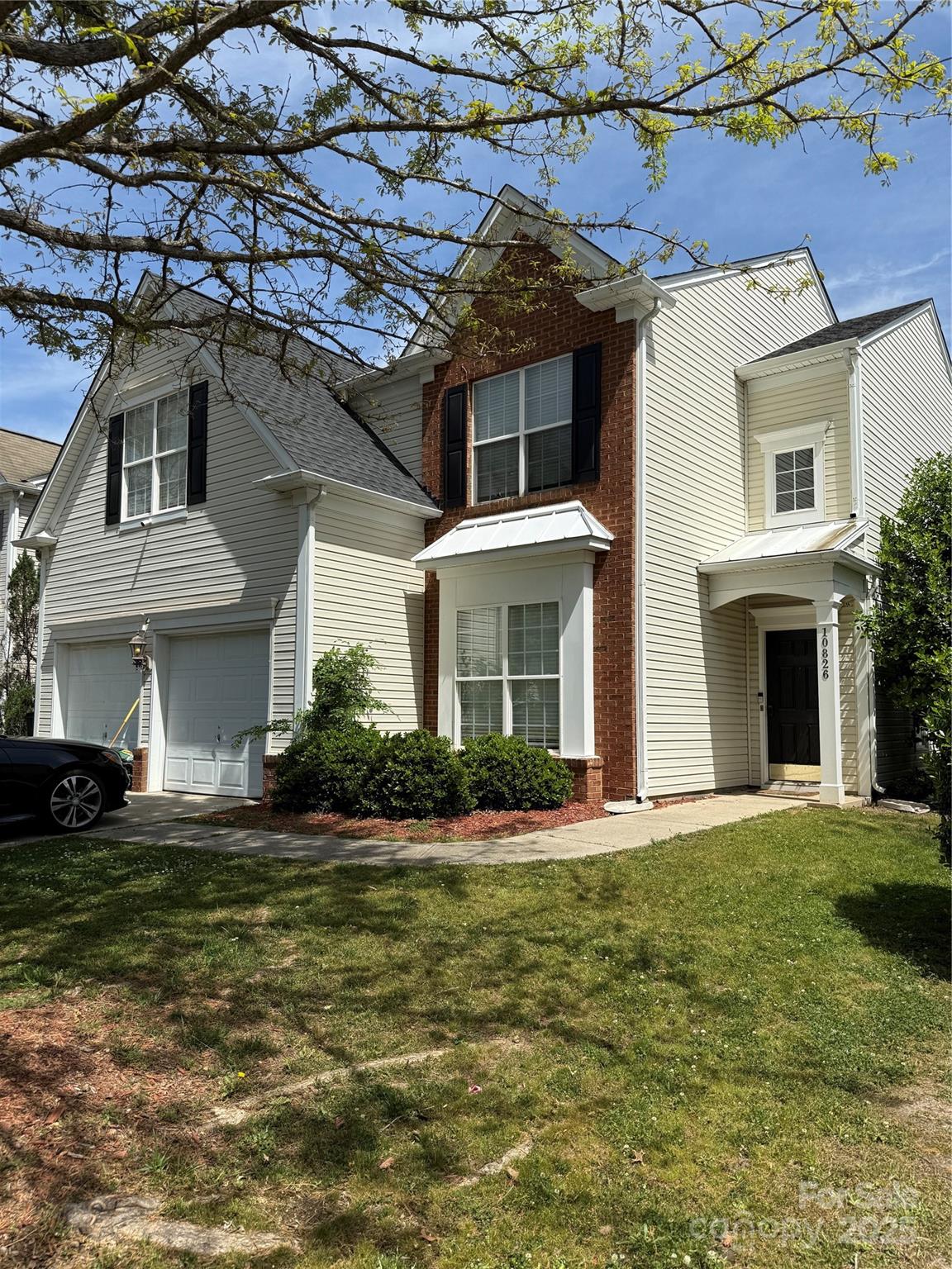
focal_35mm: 24
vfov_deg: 71.6
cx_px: 476
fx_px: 880
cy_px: 634
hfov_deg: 56.8
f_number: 1.78
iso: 80
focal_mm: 6.76
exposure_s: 1/5319
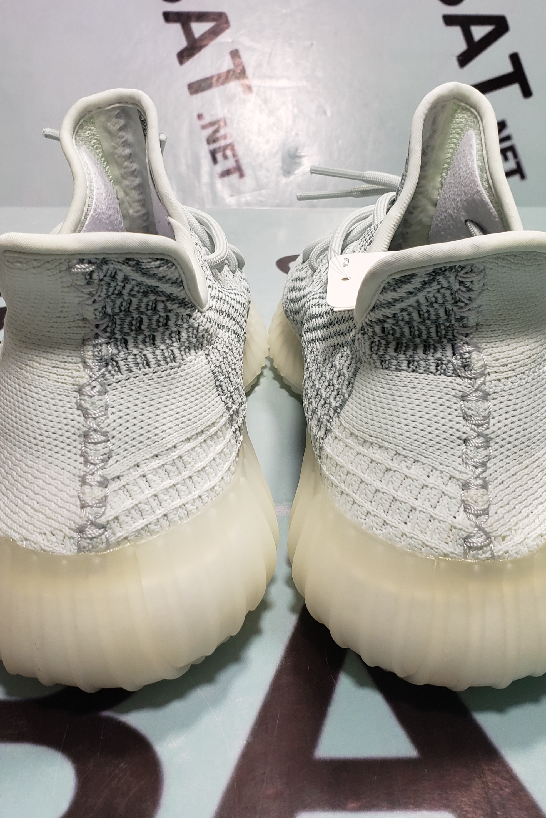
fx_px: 842
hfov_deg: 35.9
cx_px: 284
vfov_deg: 51.9
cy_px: 405
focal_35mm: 37
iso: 80
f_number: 2.4
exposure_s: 1/50
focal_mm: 4.3
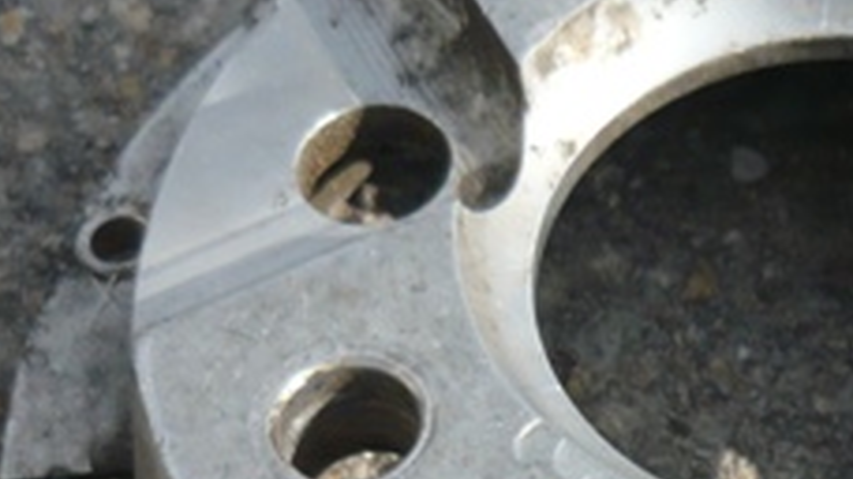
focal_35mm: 126
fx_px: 2849
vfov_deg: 9.5
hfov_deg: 16.8
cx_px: 759
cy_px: 513
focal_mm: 5.5
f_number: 8
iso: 100
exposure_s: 1/200
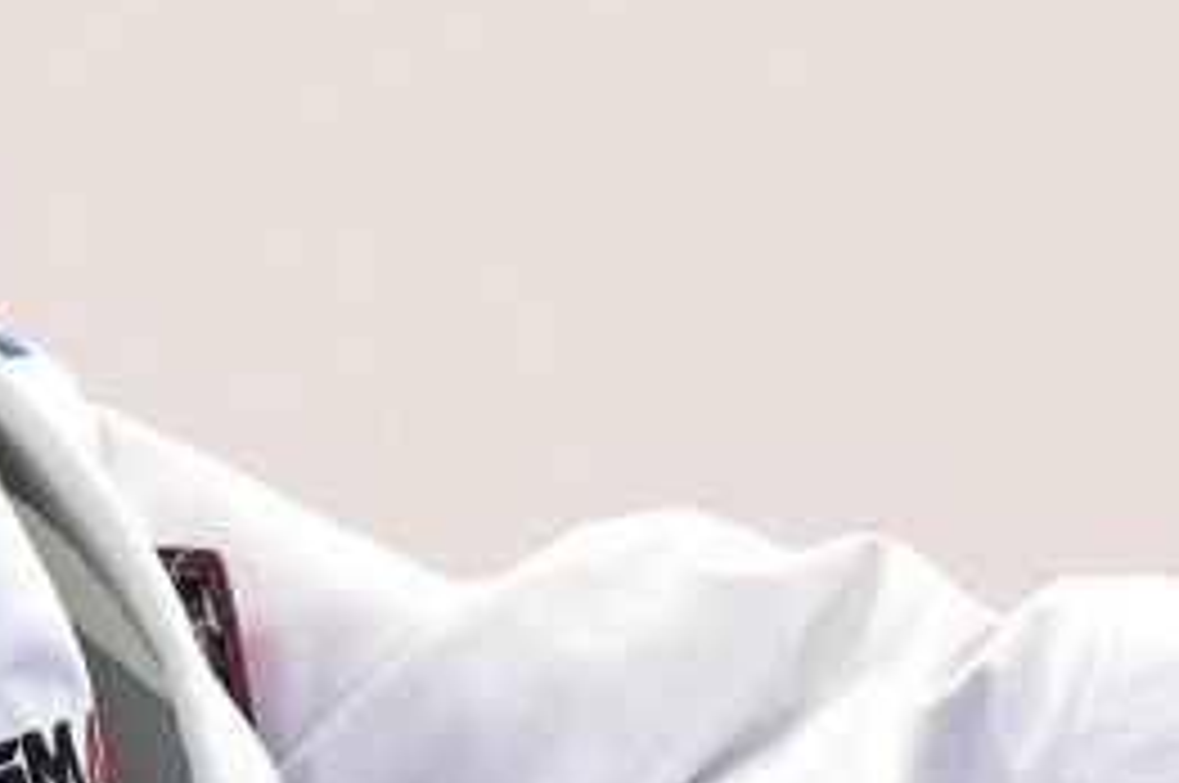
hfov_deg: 1.1
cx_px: 824
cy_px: 626
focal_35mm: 1816
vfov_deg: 0.8
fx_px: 59400
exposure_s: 1/500
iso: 800
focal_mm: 176
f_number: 2.8
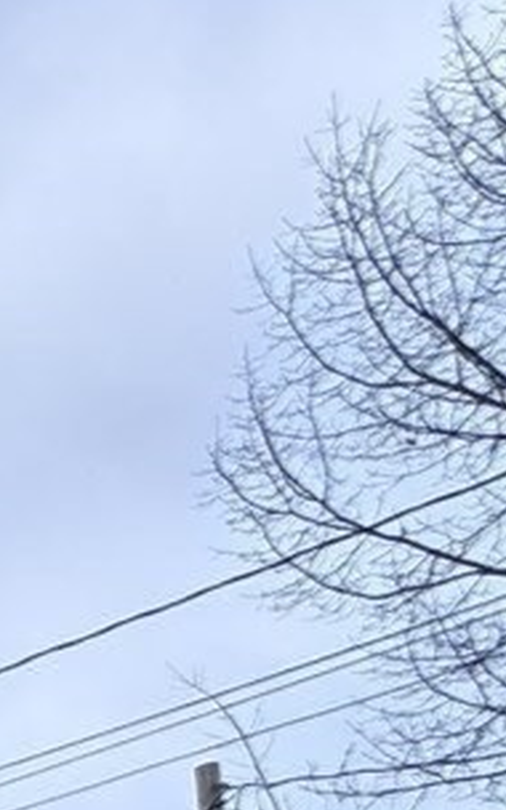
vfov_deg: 16.6
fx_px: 2206
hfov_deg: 9.3
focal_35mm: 100
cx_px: -1177
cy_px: 1548
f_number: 2.2
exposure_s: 1/956
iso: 50
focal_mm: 2.22
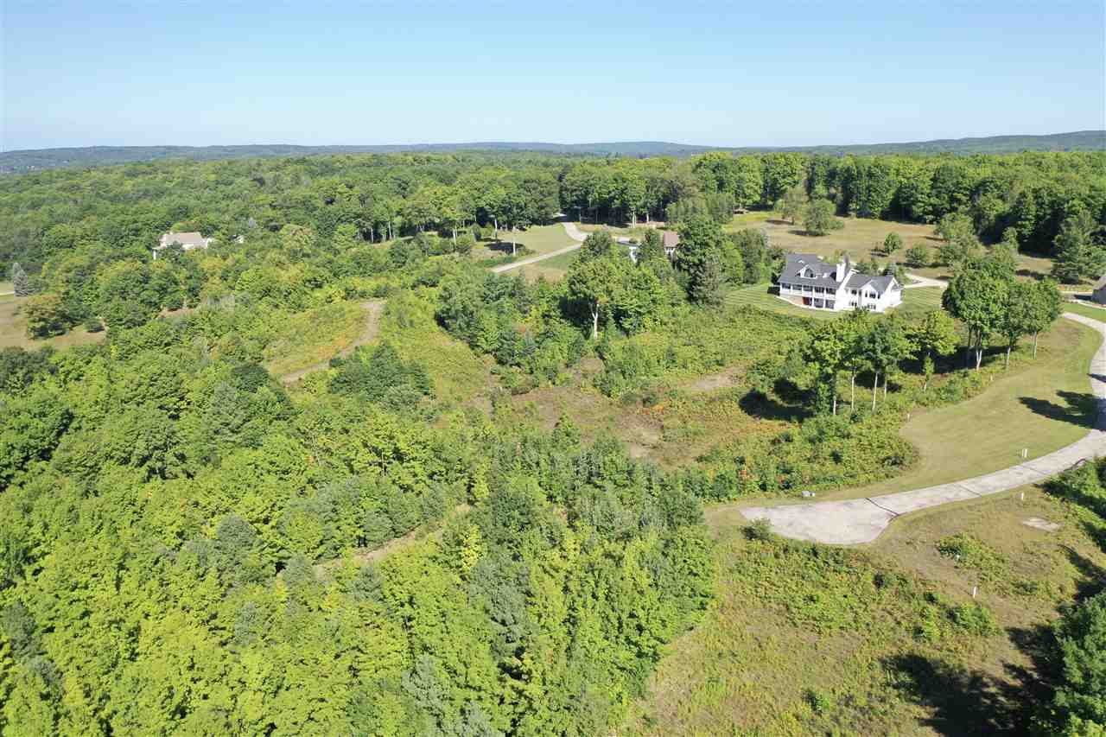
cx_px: 553
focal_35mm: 28
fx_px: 860
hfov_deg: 65.5
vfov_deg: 46.4
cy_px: 368
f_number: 2.8
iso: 100
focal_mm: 10.26
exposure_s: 1/1000
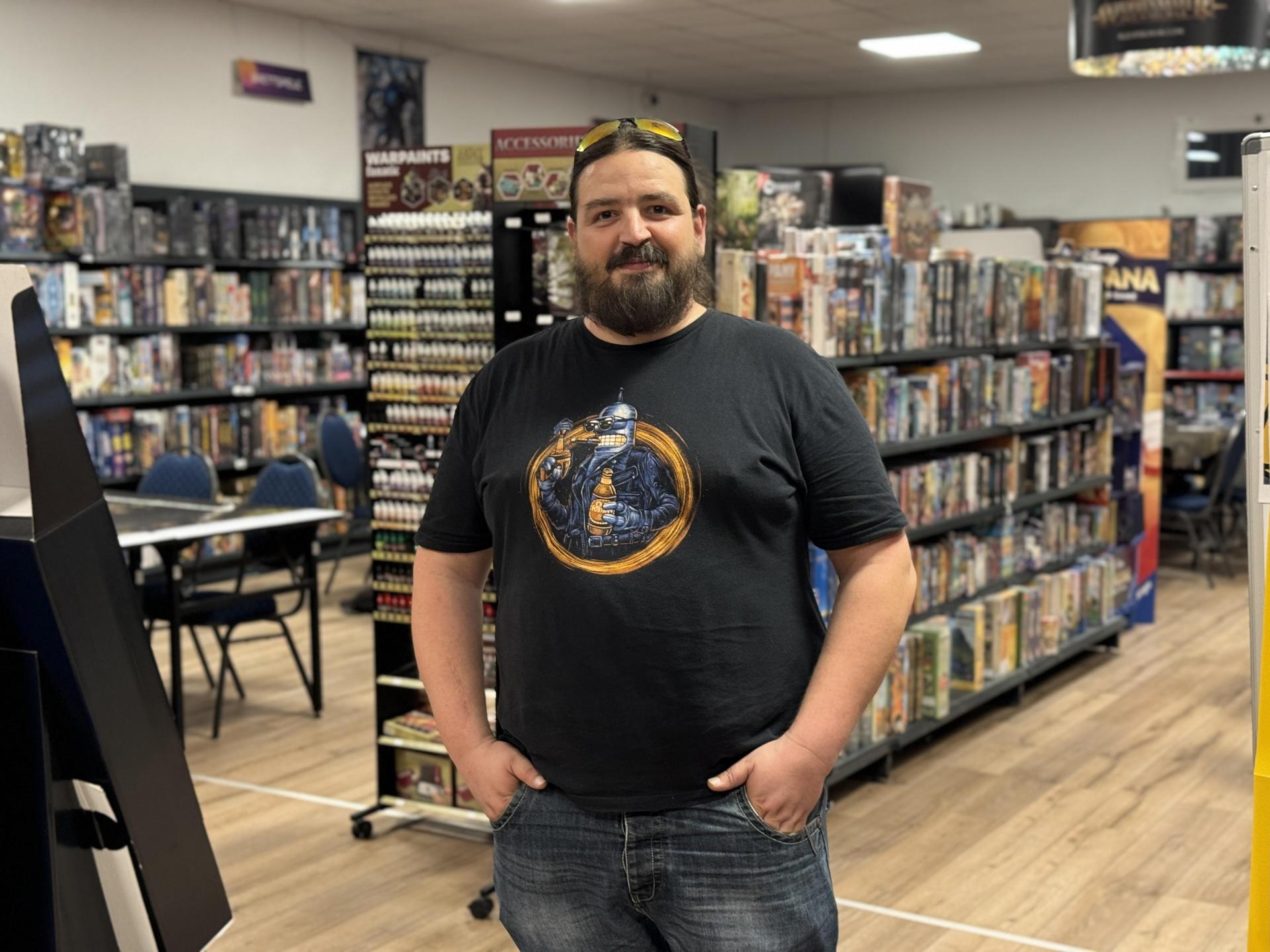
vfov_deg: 30.3
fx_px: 1761
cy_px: 476
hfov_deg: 39.7
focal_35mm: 48
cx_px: 635
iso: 250
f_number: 1.78
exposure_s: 1/50
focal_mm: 6.76
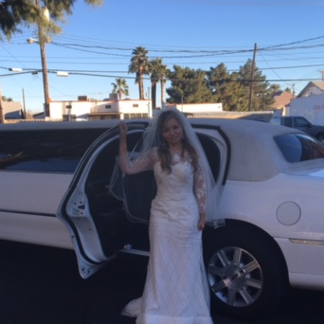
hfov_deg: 35.4
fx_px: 508
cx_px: 164
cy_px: 222
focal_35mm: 48
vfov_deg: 34.9
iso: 25
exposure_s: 1/472
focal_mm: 4.15
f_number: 2.2
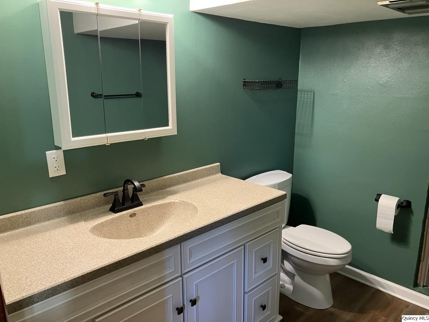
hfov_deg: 63.4
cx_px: 214
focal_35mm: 28
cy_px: 161
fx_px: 347
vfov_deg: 49.8
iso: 320
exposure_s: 1/60
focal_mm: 3.99
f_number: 1.8
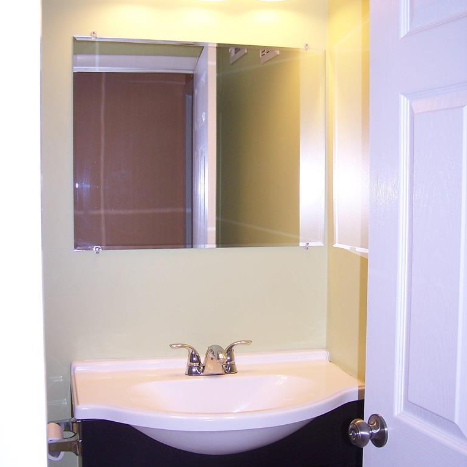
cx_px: 234
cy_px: 229
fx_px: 687
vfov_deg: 37.6
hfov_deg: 37.6
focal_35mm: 45
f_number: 2.8
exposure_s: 1/60
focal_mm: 6.3
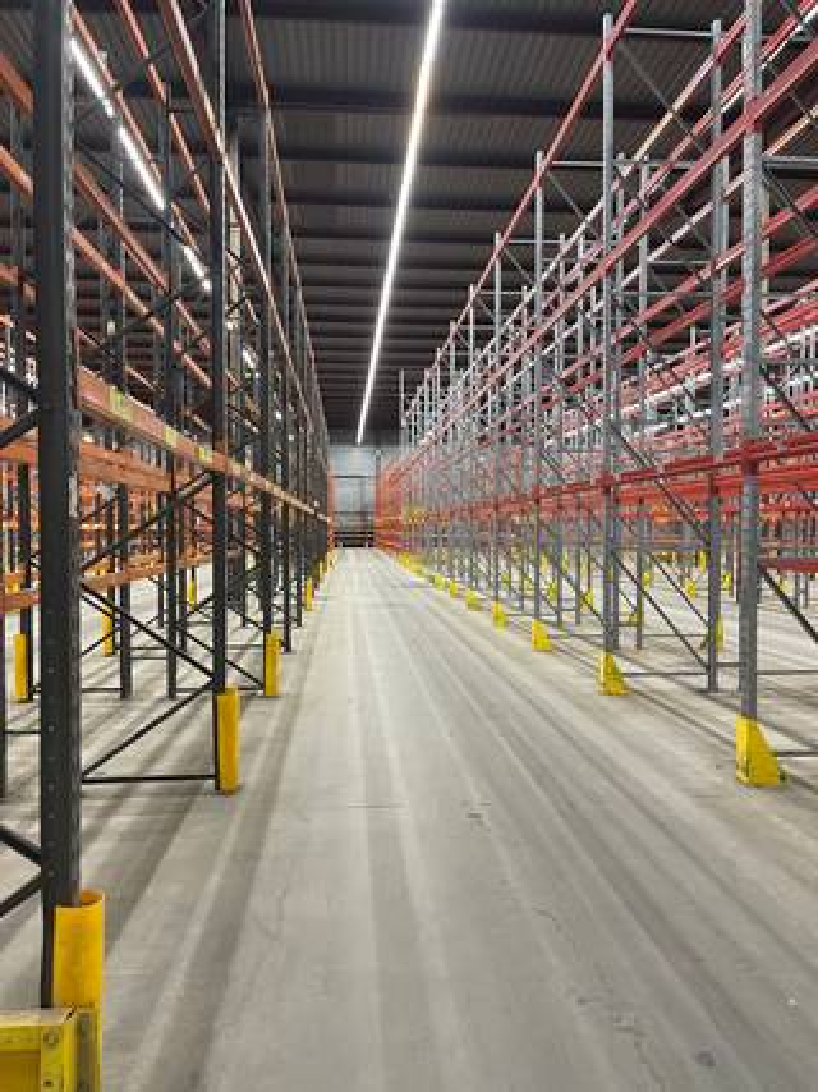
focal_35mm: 25
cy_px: 546
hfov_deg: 54.9
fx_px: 788
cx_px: 409
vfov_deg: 69.4
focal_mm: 5.1
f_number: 1.6
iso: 320
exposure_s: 1/50
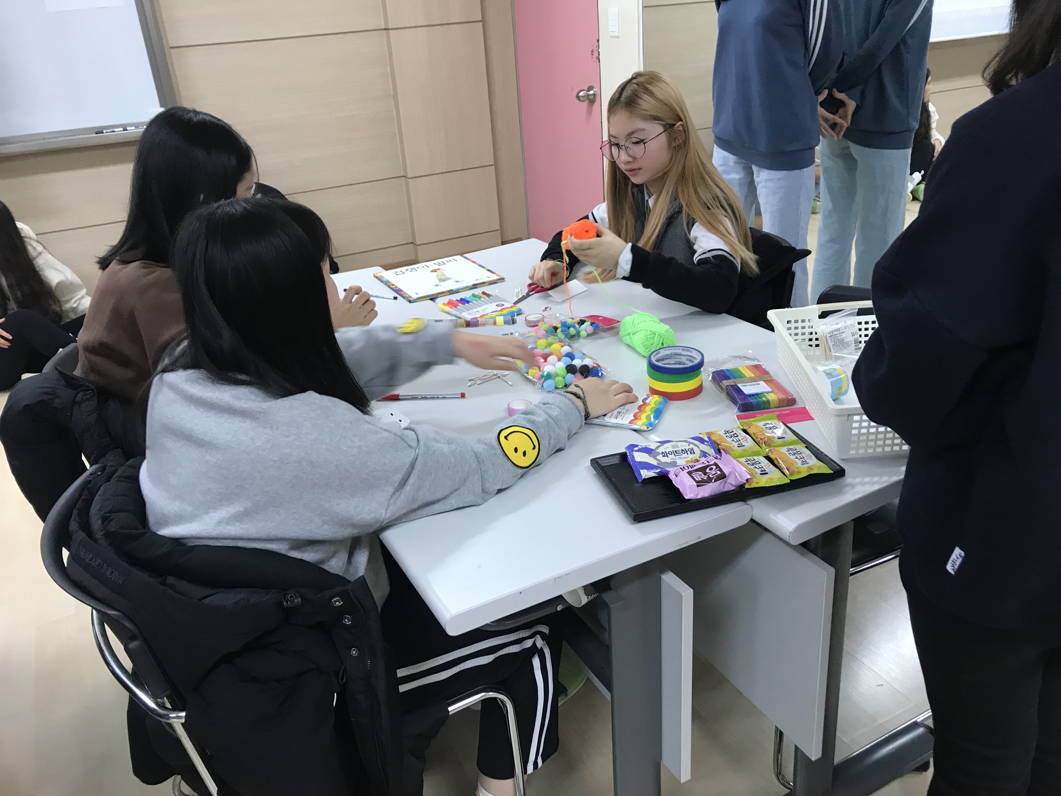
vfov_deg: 49.7
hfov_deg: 63.4
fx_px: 858
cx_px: 530
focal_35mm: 28
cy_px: 398
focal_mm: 3.99
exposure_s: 1/24
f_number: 1.8
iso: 40
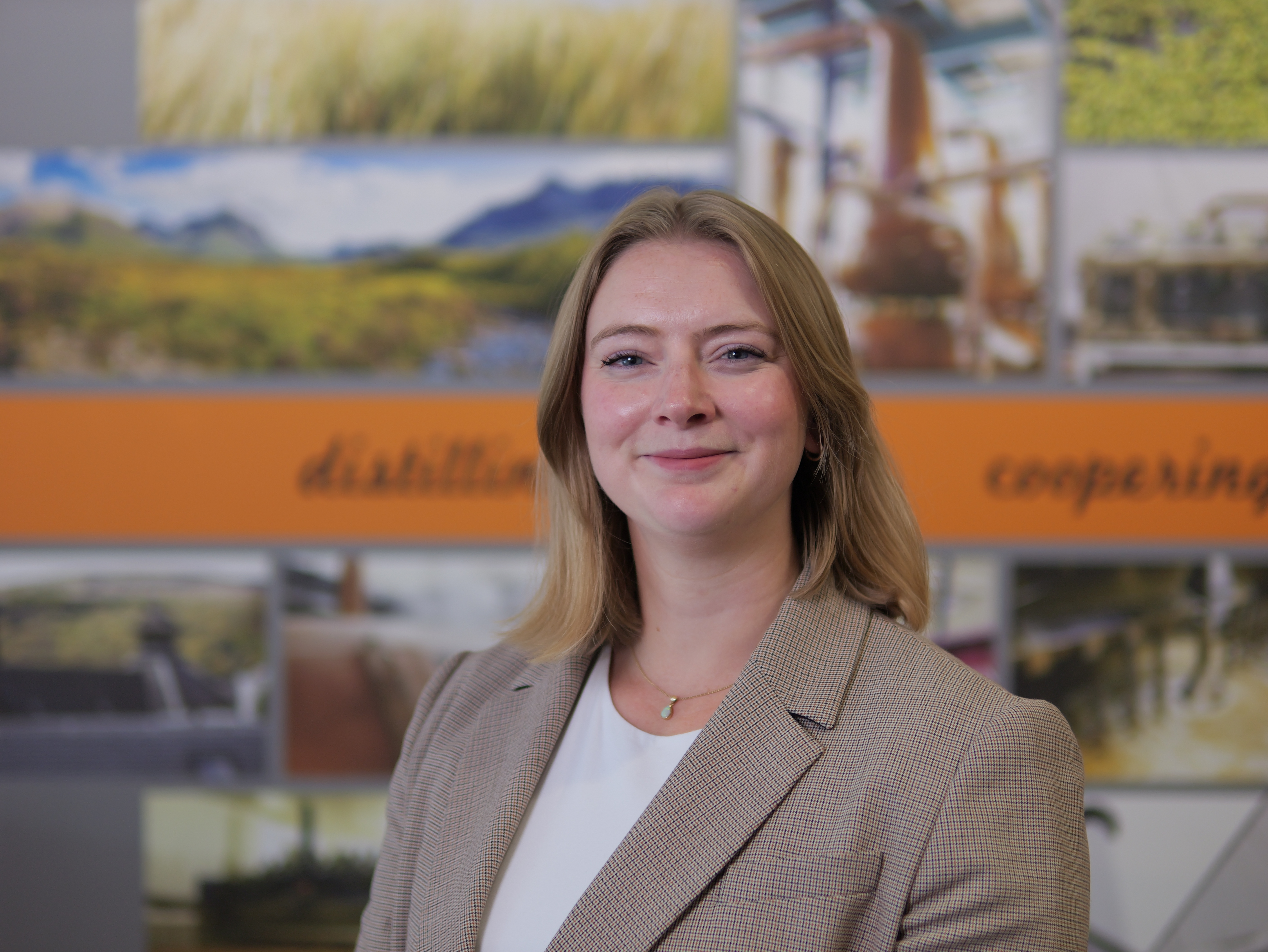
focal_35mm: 60
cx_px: 634
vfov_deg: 24.4
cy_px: 476
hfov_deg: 32.2
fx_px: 2199
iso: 100
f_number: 1.4
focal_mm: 30
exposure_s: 1/100
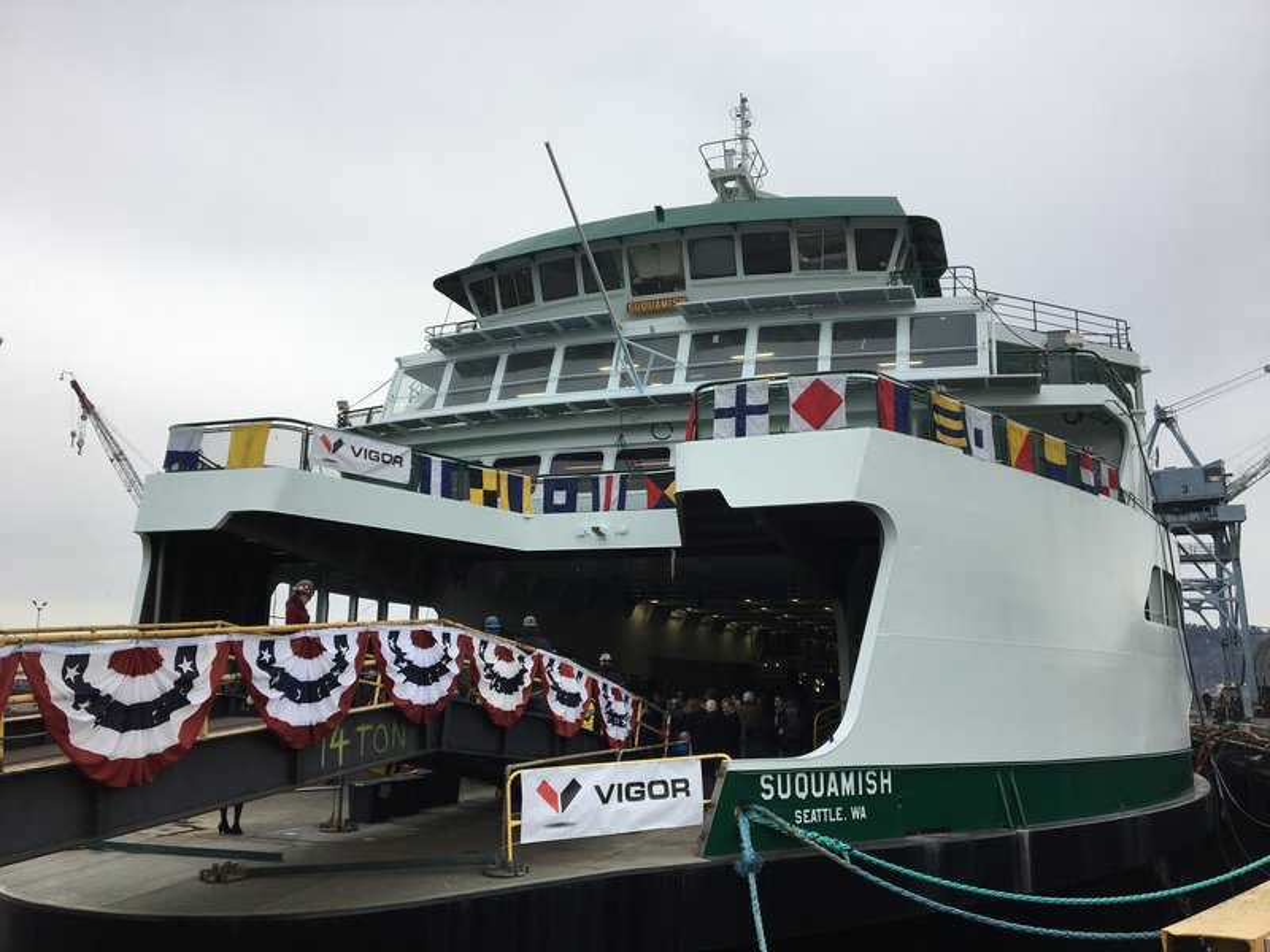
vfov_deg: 48.2
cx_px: 635
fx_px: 1064
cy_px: 476
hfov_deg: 61.7
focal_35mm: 29
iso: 25
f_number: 2.2
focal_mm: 4.15
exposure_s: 1/288
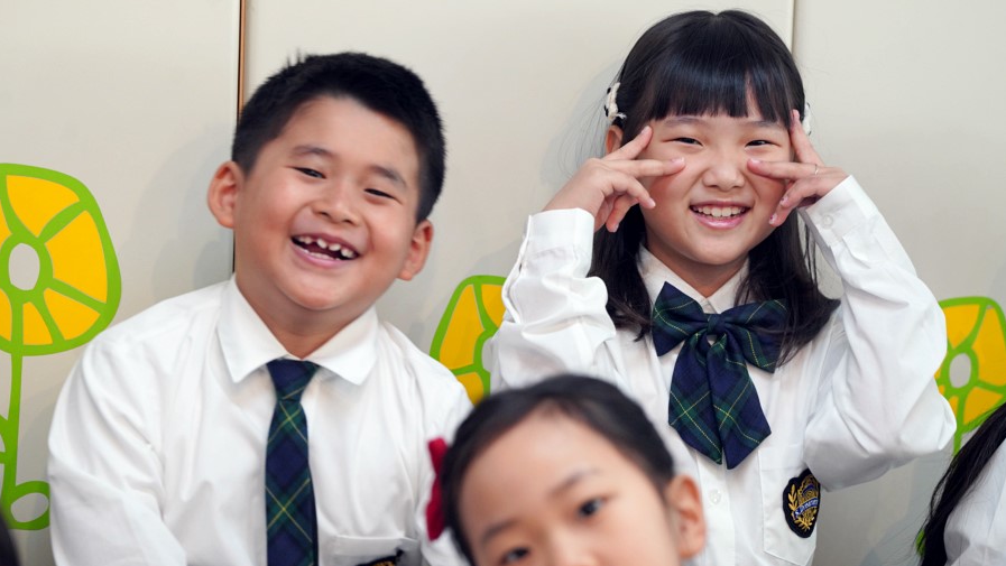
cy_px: 238
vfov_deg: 5.9
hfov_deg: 10.4
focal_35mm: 207
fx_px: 5523
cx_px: 504
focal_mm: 197
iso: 1600
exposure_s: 1/200
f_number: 4.5
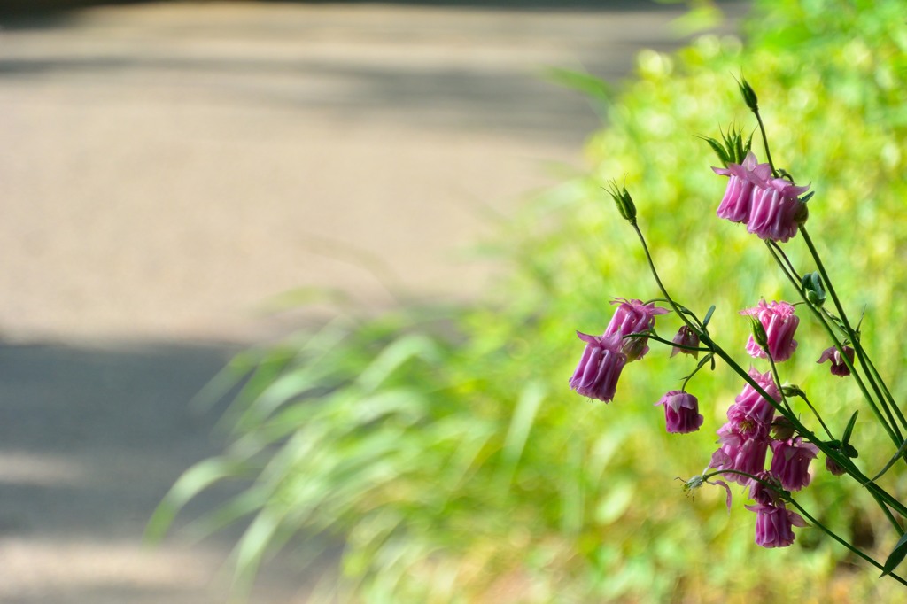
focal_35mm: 270
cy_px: 302
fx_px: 6800
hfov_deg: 7.6
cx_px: 454
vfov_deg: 5.1
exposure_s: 1/100
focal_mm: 100
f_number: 5.6
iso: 160
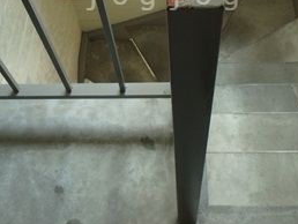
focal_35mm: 52
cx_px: 165
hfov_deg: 36.7
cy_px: -3
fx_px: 448
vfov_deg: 26.5
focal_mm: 3.7
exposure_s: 1/50
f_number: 3.5
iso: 200
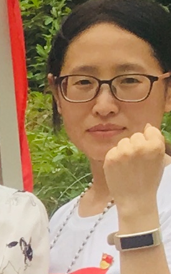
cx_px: -664
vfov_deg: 7.3
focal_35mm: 282
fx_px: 2103
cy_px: 460
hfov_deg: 4.1
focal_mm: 4.15
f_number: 2.2
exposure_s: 1/329
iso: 25
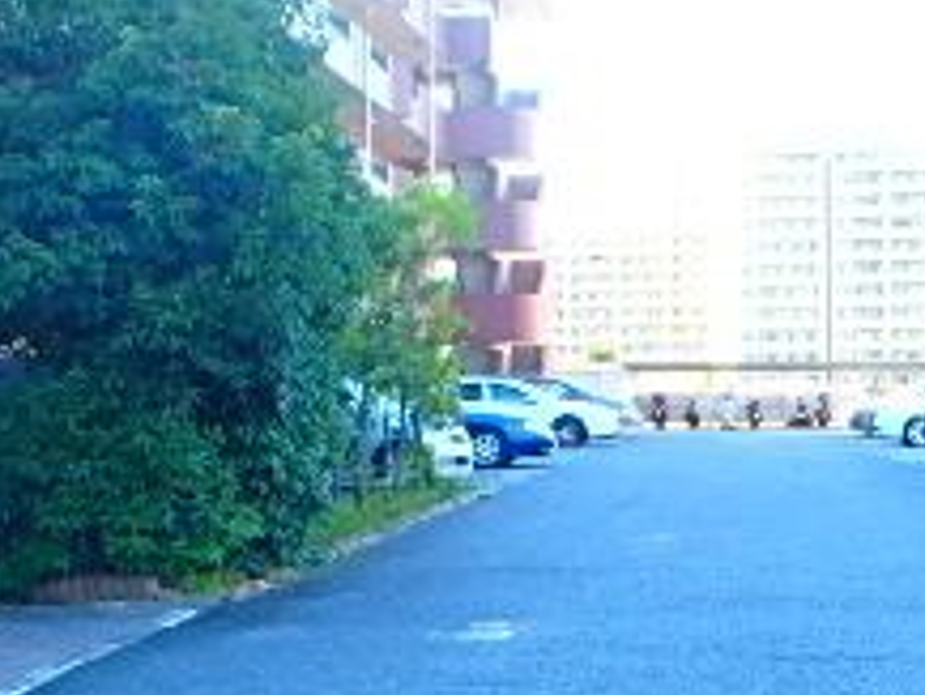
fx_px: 1658
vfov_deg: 23.6
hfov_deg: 30.0
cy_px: 465
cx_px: 810
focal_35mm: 62
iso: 125
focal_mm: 3.7
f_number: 3.5
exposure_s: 1/60
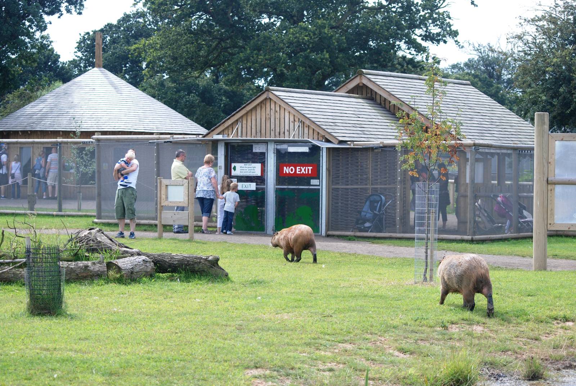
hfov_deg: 19.4
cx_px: 288
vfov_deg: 13.1
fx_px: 1682
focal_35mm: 105
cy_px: 193
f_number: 5.6
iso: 200
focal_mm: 70
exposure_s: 1/500
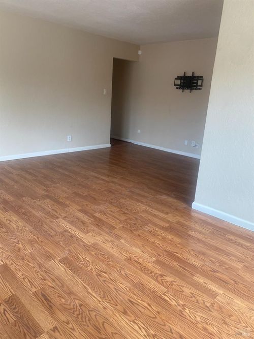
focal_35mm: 26
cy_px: 170
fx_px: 254
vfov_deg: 67.3
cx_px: 127
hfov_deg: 53.0
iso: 80
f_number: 1.8
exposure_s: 1/121
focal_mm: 4.25
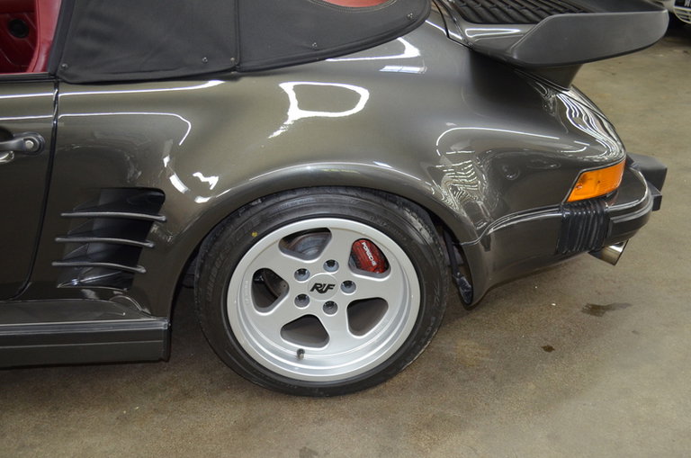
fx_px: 632
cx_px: 346
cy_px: 229
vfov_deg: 39.8
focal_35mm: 33
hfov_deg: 57.3
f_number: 3.8
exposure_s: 1/60
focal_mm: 22
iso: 1000
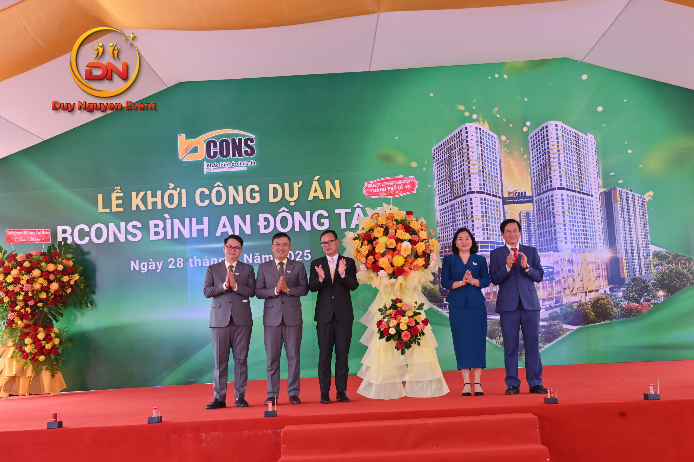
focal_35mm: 38
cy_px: 231
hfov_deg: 50.7
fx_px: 732
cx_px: 347
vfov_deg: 35.0
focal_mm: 38
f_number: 5.6
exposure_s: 1/125
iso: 400
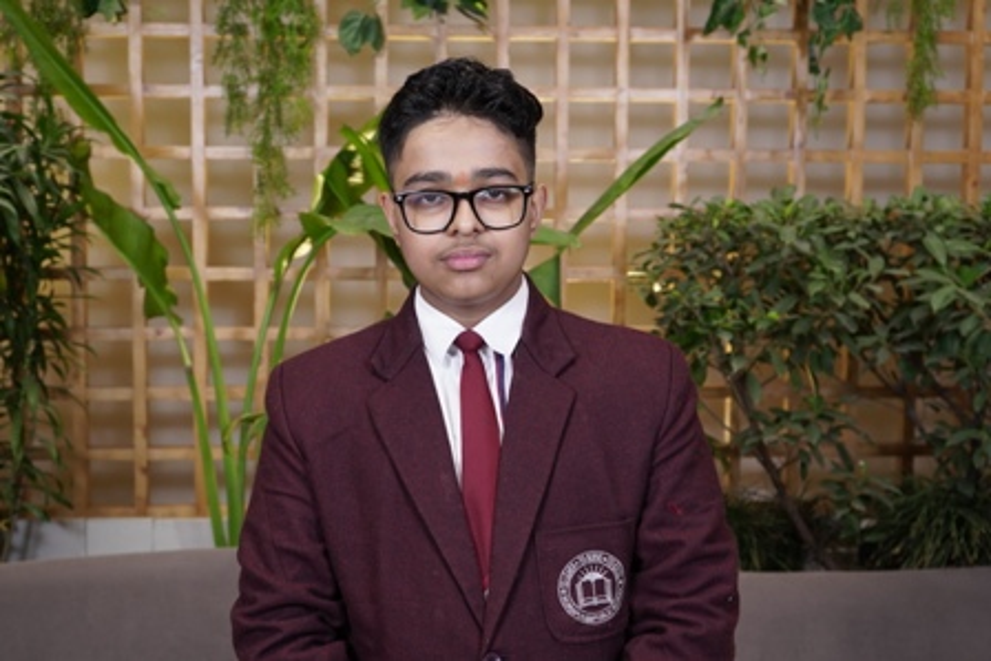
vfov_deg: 24.6
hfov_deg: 36.2
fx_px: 1514
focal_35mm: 55
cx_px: 496
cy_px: 330
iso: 320
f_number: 4
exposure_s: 1/80
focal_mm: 37
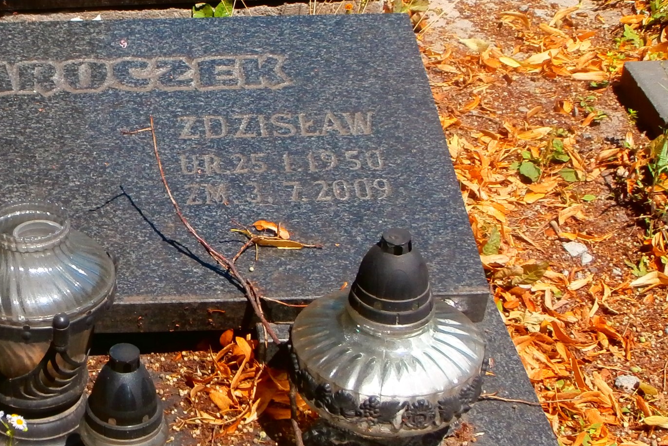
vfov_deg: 15.8
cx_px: 67
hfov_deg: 23.0
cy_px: 127
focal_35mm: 86
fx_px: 1596
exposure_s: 1/640
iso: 100
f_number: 3.9
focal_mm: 6.67
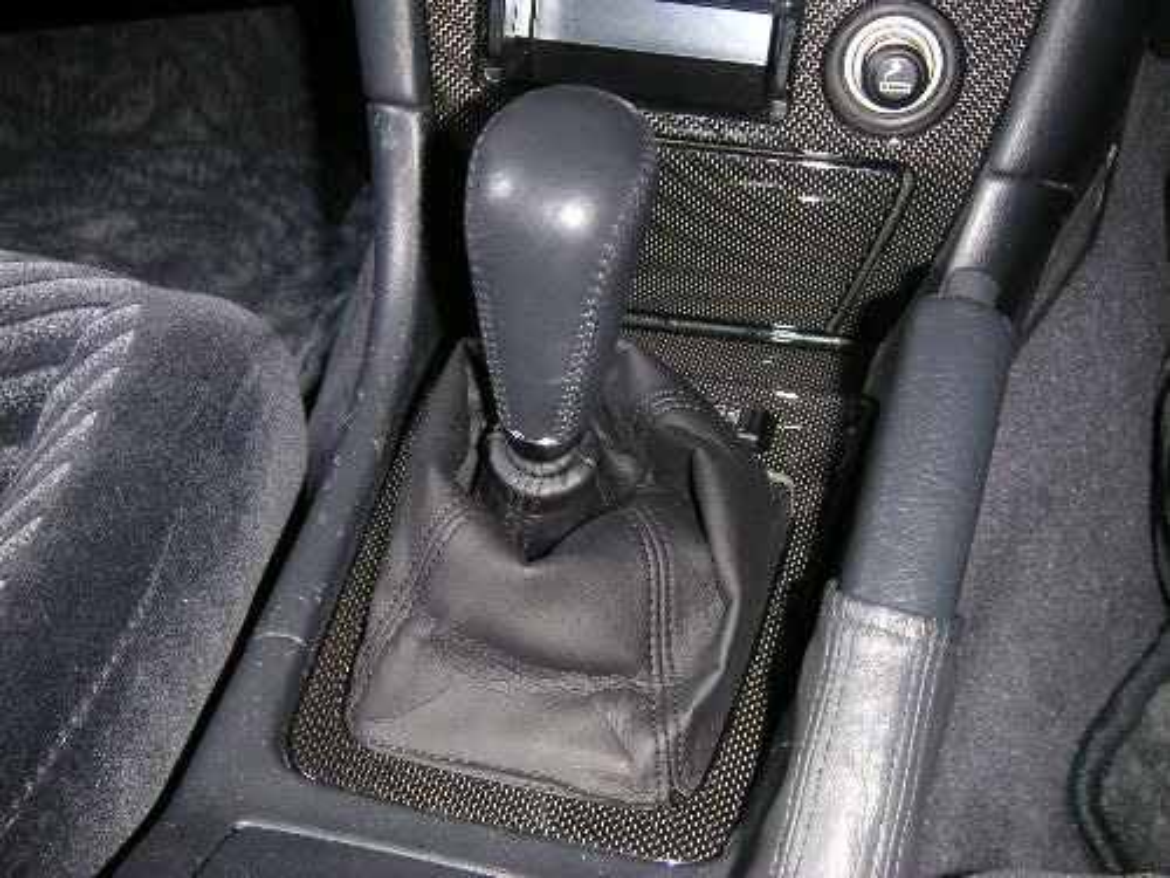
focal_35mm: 57
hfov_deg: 33.8
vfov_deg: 25.7
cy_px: 439
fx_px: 1927
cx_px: 585
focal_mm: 8.9
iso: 160
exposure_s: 1/60
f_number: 3
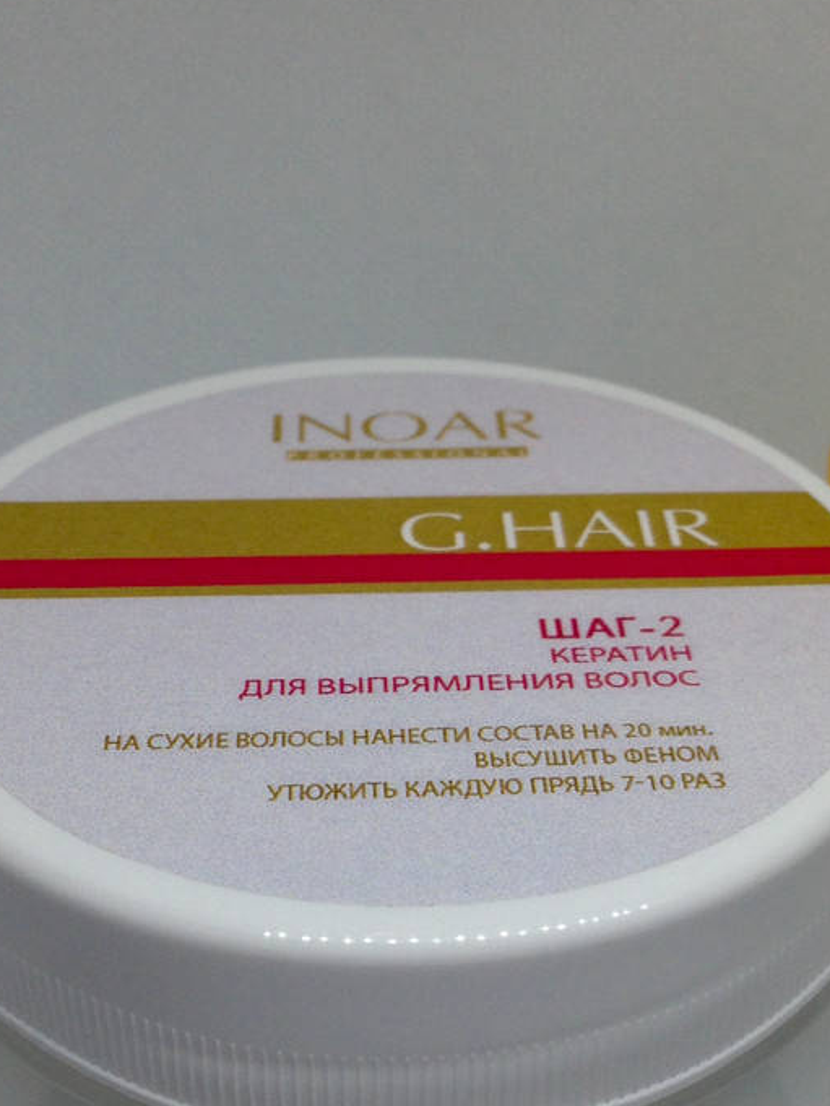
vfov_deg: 30.8
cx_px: 471
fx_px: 1982
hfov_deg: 23.6
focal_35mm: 62
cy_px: 781
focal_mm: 4.12
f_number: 2.4
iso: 50
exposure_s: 1/158
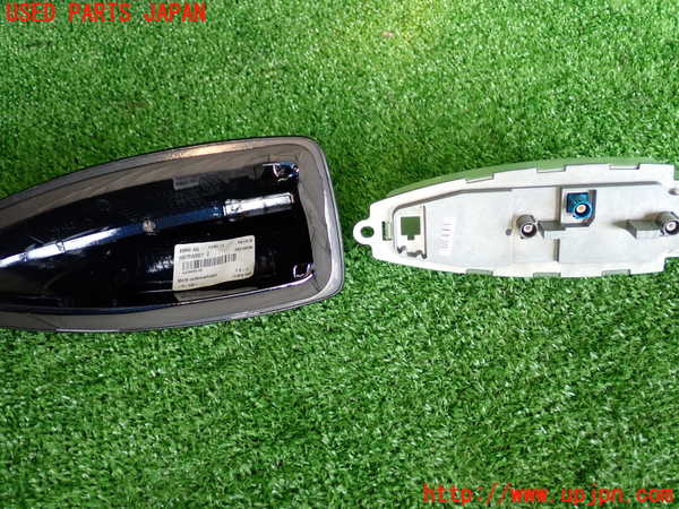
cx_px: 340
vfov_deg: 39.7
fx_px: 706
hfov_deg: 51.4
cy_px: 254
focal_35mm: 36
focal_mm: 6.37
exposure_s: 1/60
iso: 200
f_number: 2.5
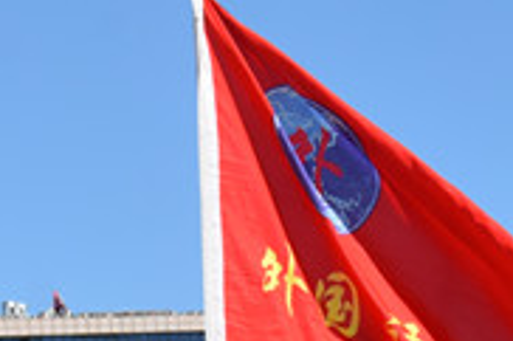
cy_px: 740
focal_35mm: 362
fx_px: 5157
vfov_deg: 3.7
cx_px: 200
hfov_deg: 5.7
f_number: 10
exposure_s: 1/400
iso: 200
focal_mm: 55
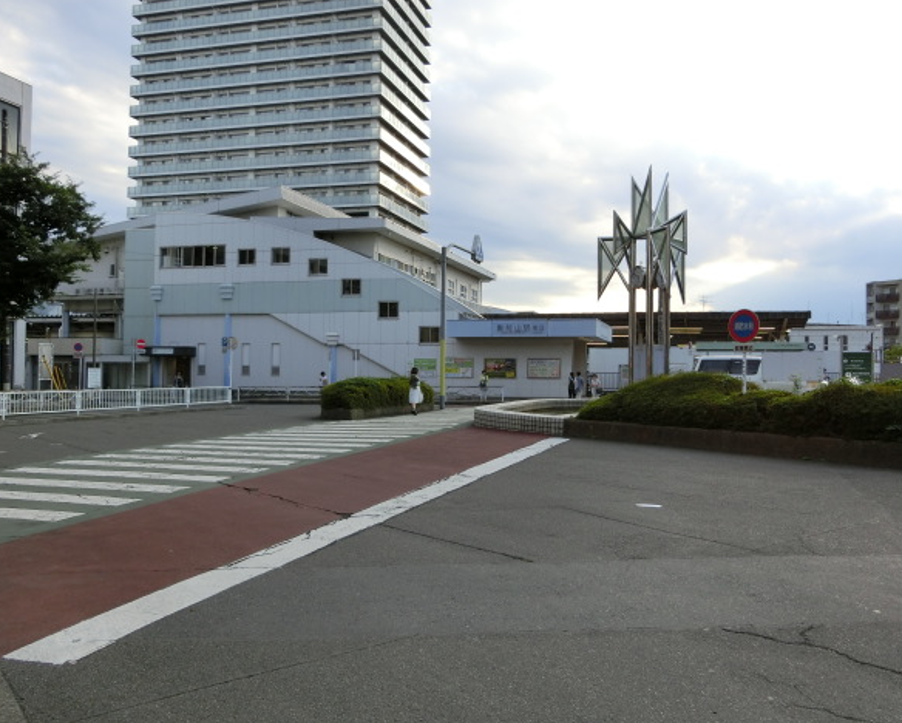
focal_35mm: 31
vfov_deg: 47.2
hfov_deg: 57.1
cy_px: 362
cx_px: 471
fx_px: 828
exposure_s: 1/250
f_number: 3.7
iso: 80
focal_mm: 5.2
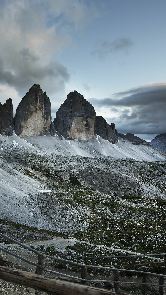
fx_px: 180
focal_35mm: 23
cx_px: -12
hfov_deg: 40.9
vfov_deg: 78.7
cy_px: 146
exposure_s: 1/5
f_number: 11
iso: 64
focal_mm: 14
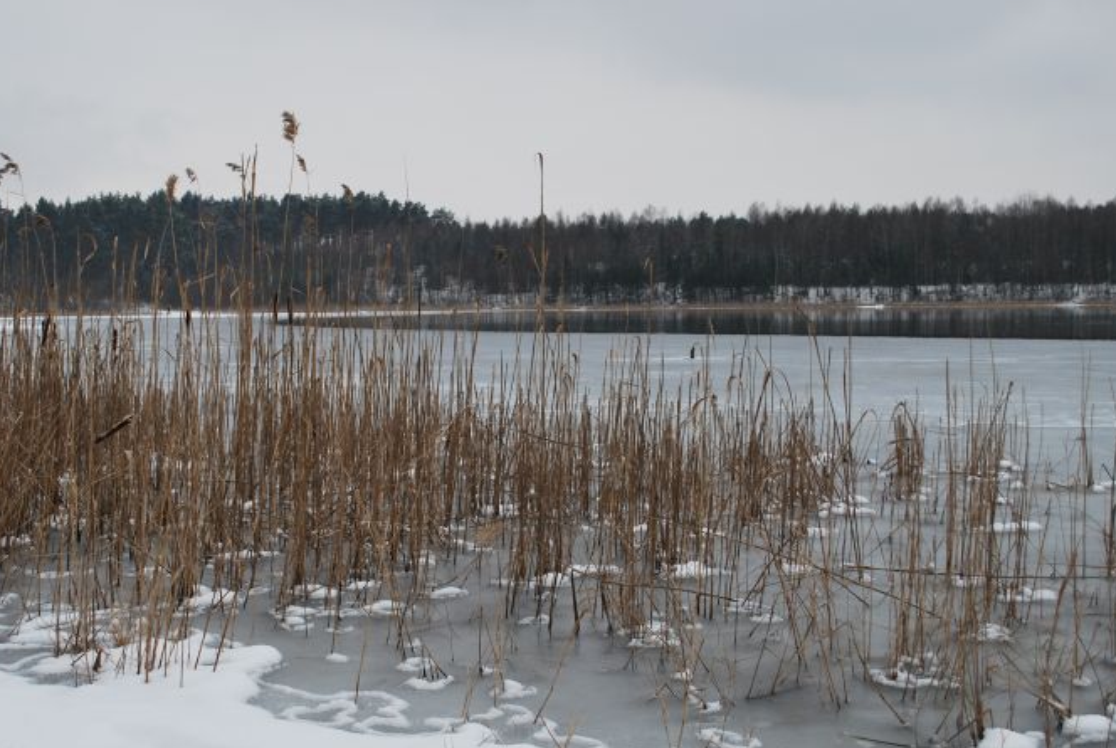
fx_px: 1459
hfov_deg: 41.7
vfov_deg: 28.7
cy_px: 424
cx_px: 467
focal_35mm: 47
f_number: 5.6
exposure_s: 1/125
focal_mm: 26
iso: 110
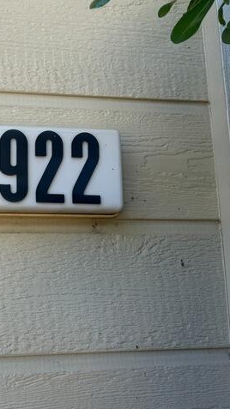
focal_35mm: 38
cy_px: 205
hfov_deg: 28.5
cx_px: -18
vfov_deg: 52.8
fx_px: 412
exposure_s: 1/513
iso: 50
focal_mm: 5.7
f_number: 1.5
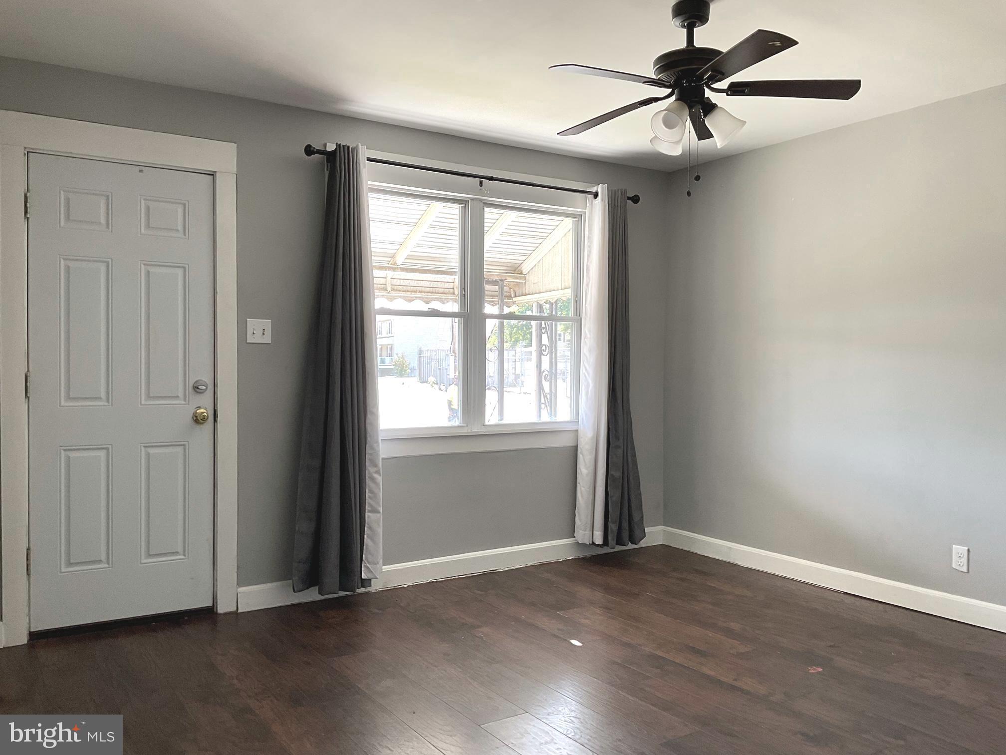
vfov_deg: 48.2
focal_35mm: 29
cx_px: 503
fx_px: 843
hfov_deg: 61.7
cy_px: 378
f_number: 1.8
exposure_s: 1/60
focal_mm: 3
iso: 50
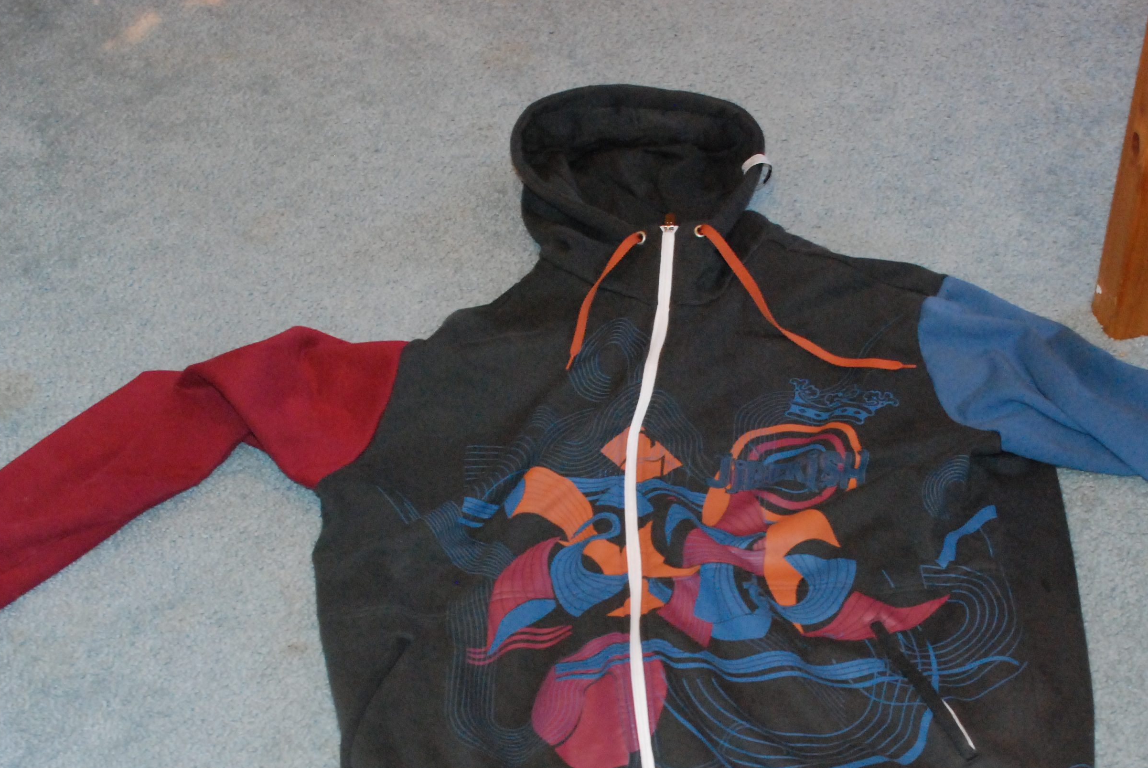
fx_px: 1852
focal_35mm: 58
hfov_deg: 34.3
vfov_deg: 23.2
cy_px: 599
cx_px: 697
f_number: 5.6
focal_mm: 24
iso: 1600
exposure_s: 1/60
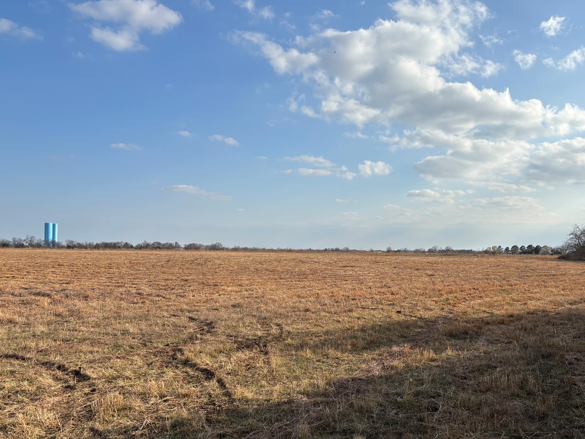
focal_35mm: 33
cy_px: 246
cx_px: 345
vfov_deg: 42.9
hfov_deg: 55.0
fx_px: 558
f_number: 1.6
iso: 50
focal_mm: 5.96
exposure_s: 1/5076
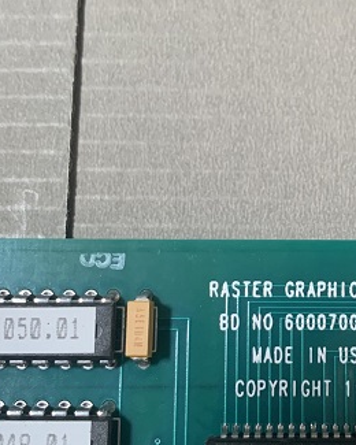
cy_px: 233
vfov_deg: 30.0
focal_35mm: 63
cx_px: 310
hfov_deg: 23.7
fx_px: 830
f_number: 1.8
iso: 320
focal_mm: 4.25
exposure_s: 1/60
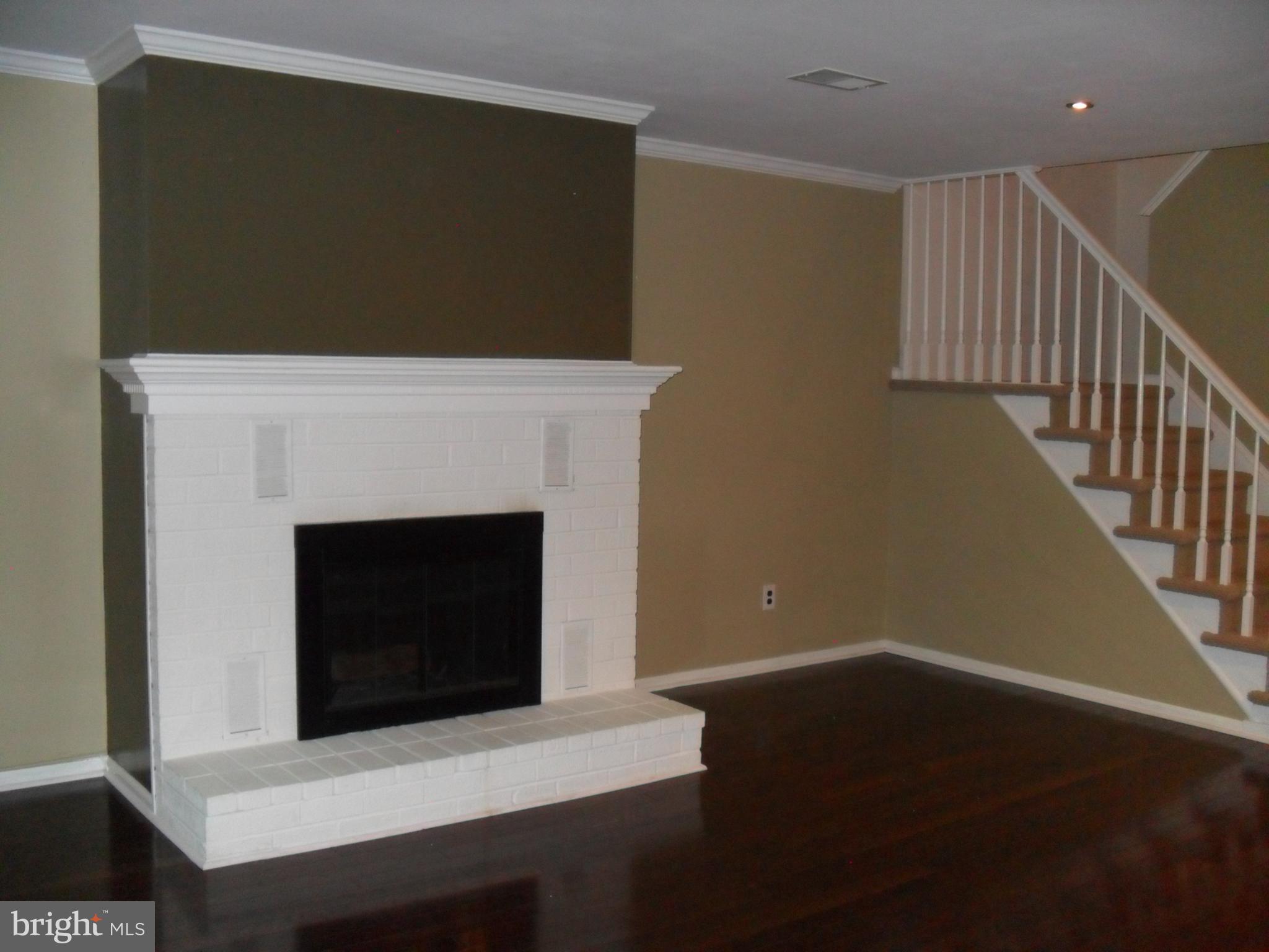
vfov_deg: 40.7
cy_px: 476
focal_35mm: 35
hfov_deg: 52.6
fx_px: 1283
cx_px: 634
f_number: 3
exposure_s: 1/45
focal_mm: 6.3
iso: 400
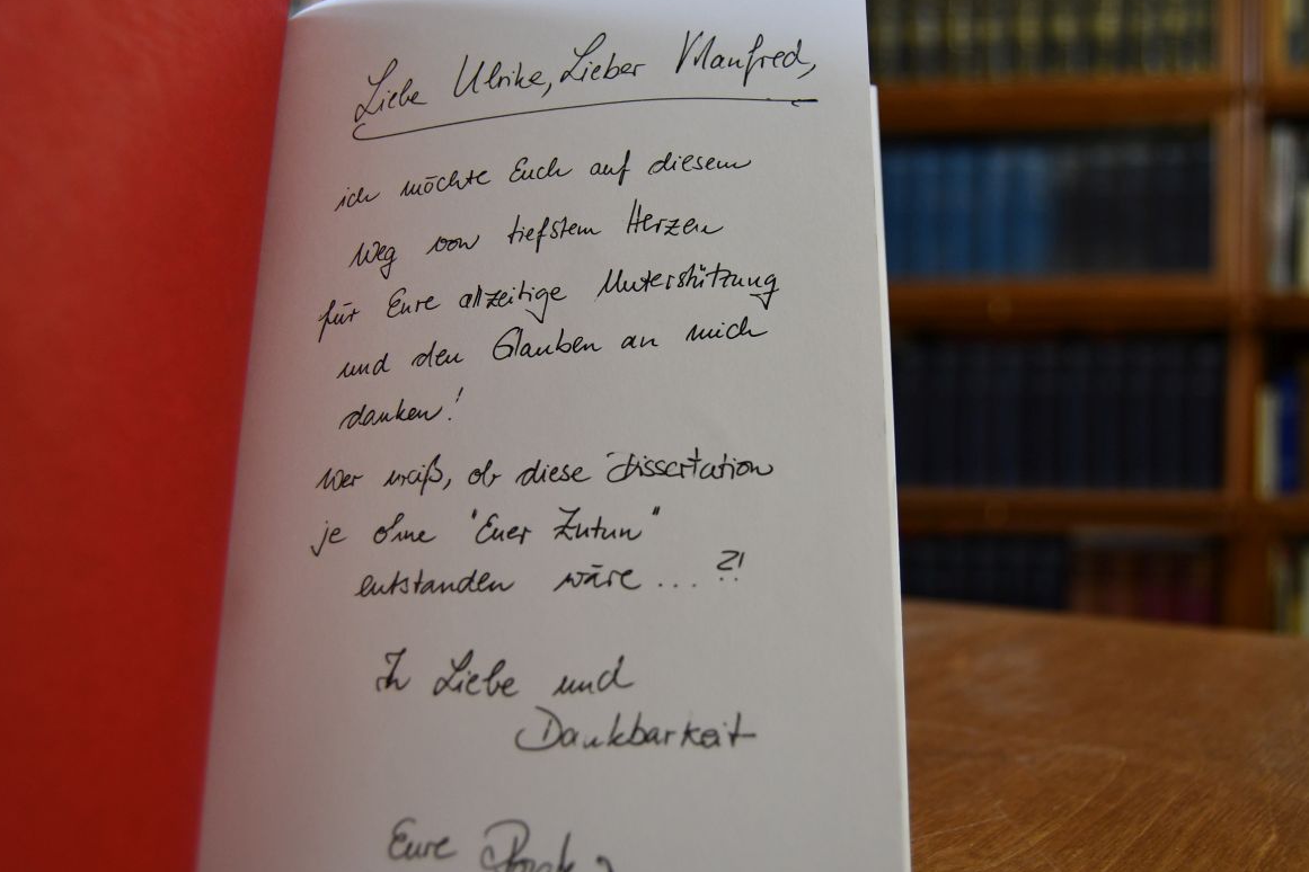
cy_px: 446
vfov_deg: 32.6
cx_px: 689
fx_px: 1491
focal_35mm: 41
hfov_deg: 47.4
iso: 800
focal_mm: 23
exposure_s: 1/160
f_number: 3.8
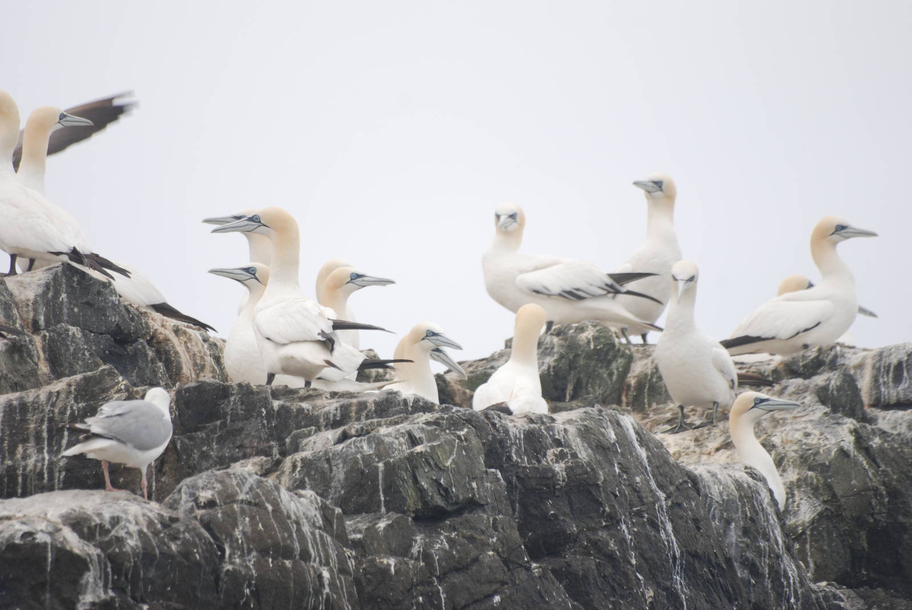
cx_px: 456
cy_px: 305
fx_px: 11413
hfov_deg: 4.6
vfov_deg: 3.1
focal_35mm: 450
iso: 320
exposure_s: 1/500
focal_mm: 300
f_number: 5.6
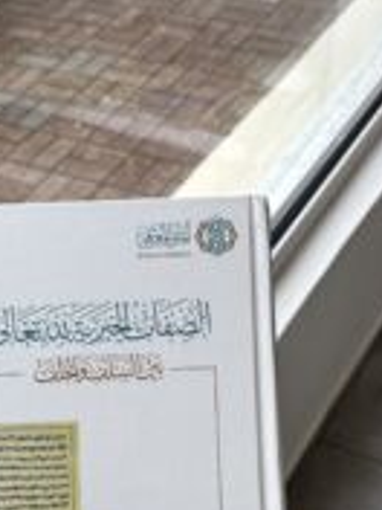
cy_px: 435
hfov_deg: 24.5
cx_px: 90
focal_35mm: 59
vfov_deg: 31.5
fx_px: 868
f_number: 1.6
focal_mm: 5.96
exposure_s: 1/456
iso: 50
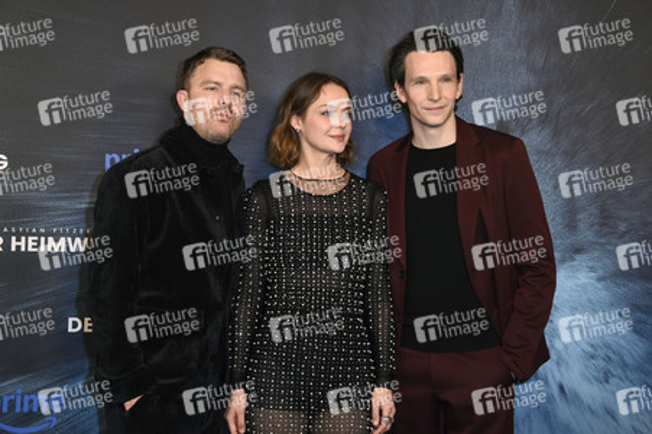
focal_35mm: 58
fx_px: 1050
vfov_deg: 23.3
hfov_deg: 34.5
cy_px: 217
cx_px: 326
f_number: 6.3
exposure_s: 1/250
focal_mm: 58
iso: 1600
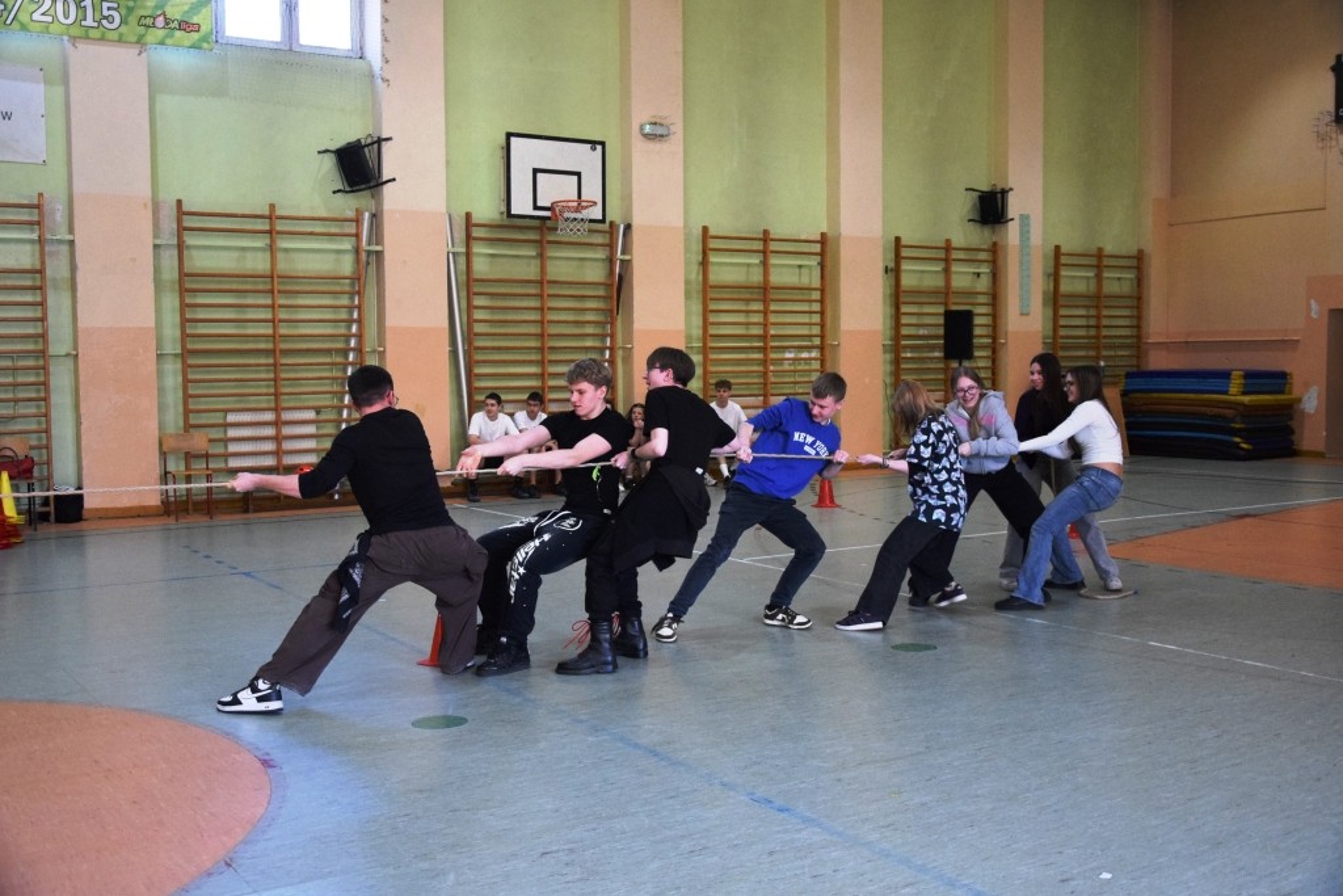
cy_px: 448
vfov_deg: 36.9
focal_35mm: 36
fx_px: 1343
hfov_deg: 53.1
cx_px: 672
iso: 3200
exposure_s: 1/500
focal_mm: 24
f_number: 3.8
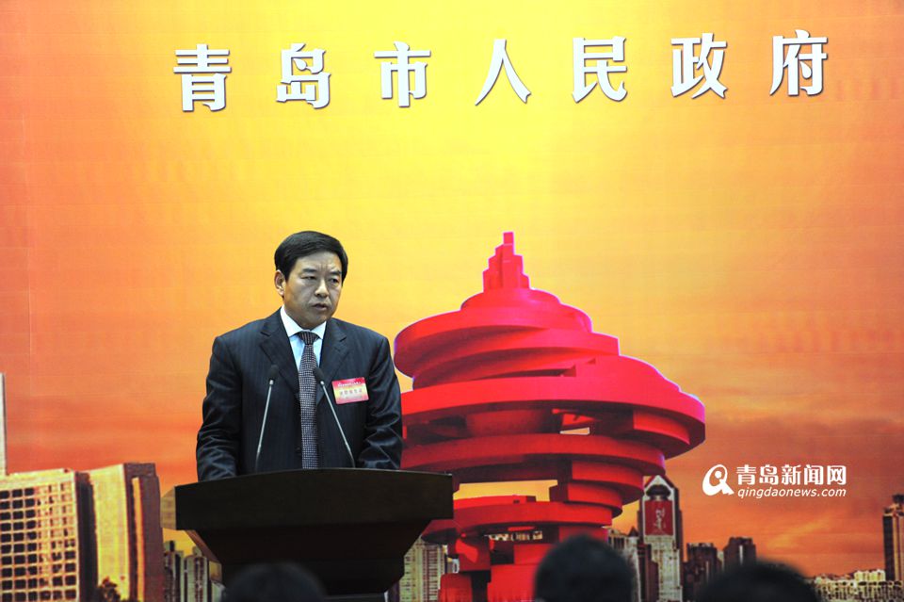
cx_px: 452
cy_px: 301
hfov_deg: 10.3
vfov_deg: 6.9
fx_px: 5019
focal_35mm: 200
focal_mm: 200
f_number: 2.8
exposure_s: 1/250
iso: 1600
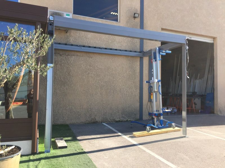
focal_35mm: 29
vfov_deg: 48.2
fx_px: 188
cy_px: 84
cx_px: 112
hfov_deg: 61.7
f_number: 2.2
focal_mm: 4.15
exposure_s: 1/807
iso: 32
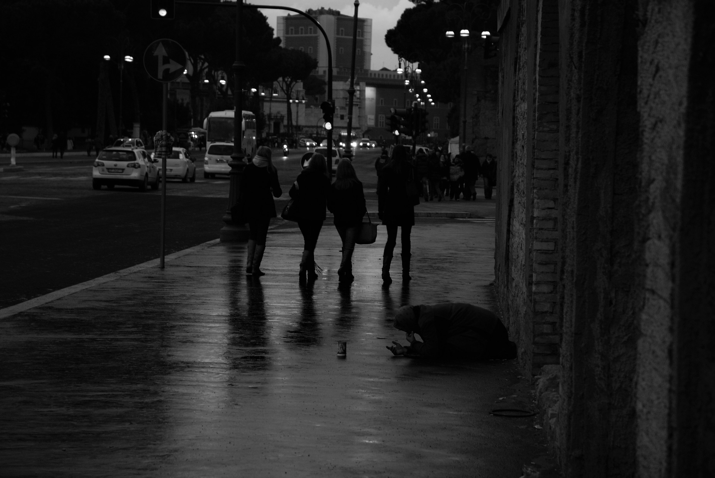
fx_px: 2088
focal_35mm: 105
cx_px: 358
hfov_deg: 19.4
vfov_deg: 13.1
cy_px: 239
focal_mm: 70
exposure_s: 1/80
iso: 320
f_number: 4.5
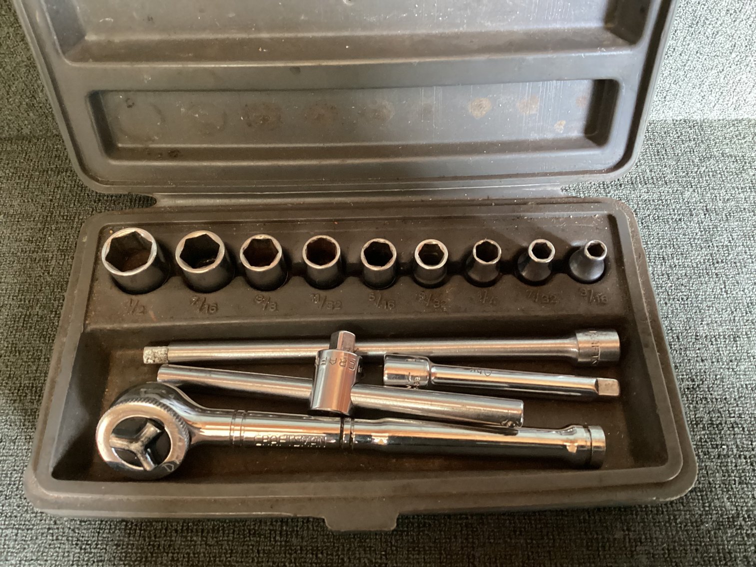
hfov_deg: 58.3
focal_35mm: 31
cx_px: 378
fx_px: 677
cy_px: 284
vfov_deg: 45.4
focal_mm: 3.3
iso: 640
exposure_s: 1/25
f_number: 2.4
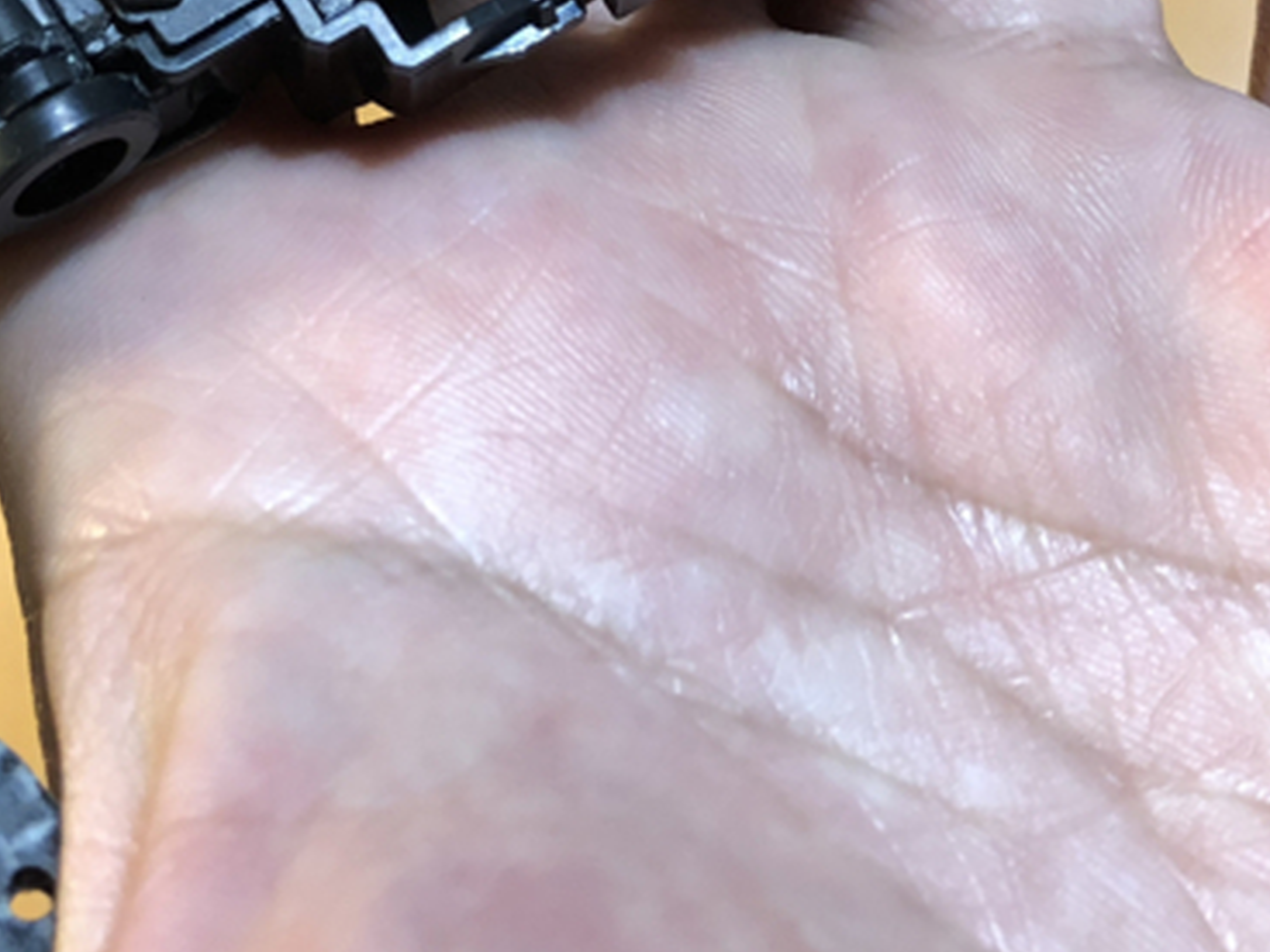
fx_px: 2862
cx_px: 438
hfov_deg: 24.9
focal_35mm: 78
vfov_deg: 17.6
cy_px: -314
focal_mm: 3.99
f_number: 1.8
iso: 100
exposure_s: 1/11
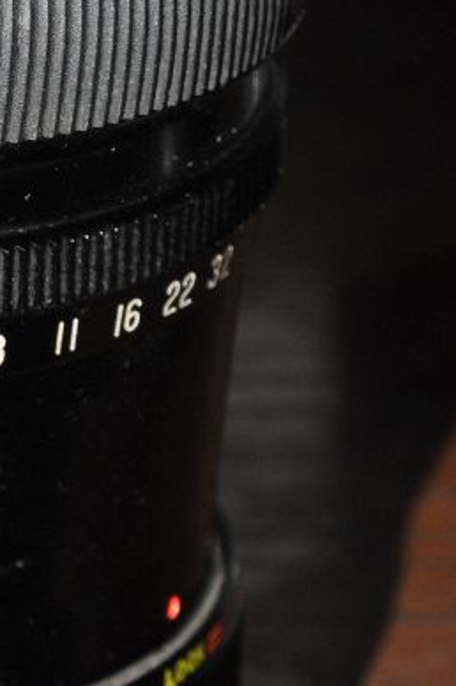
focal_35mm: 406
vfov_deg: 5.0
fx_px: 7727
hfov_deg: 3.4
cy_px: -288
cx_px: -224
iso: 800
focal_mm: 105
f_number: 16
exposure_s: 1/60
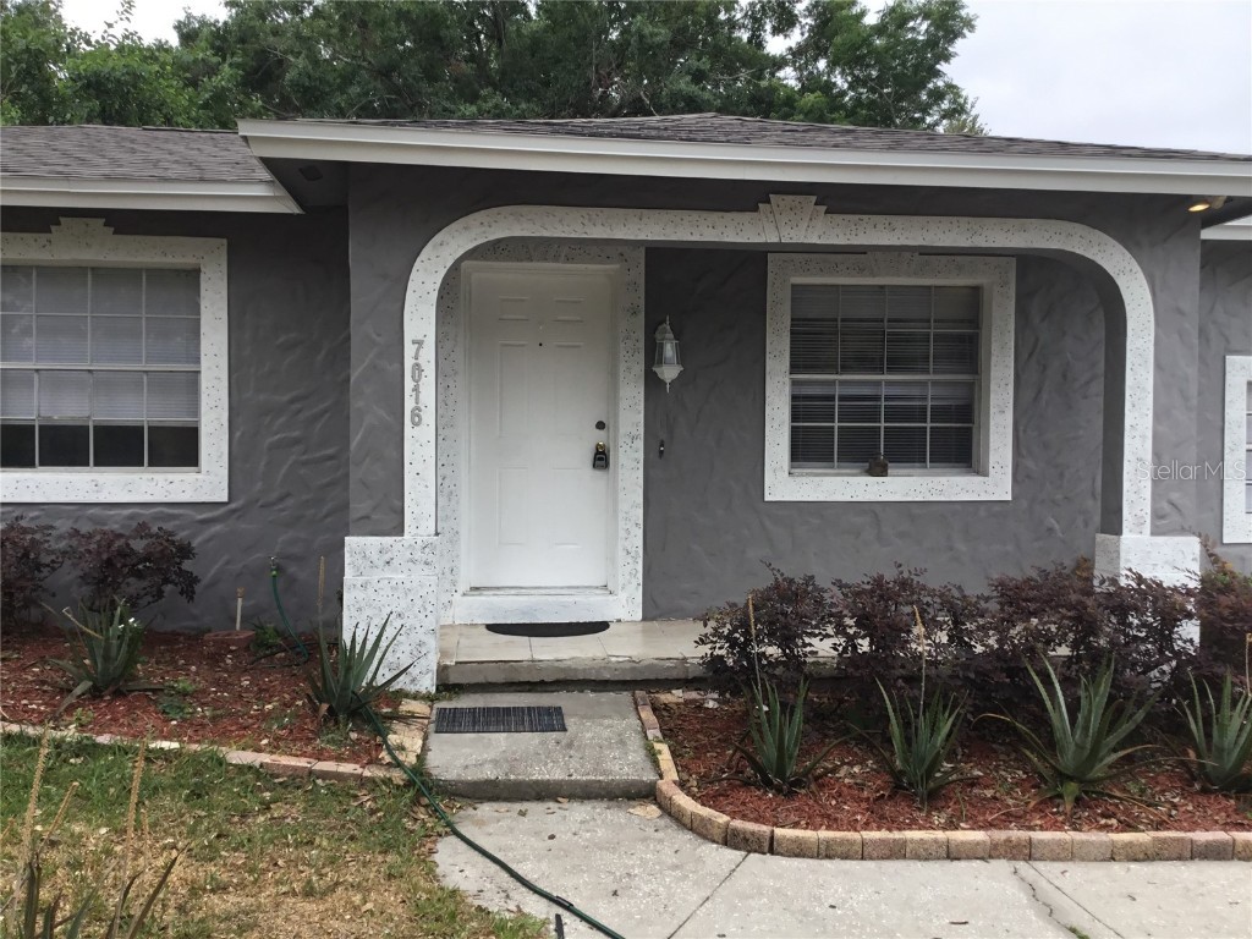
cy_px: 470
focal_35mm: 31
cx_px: 626
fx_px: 1121
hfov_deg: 58.4
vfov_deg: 45.4
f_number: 2.4
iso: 25
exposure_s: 1/411
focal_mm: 3.3
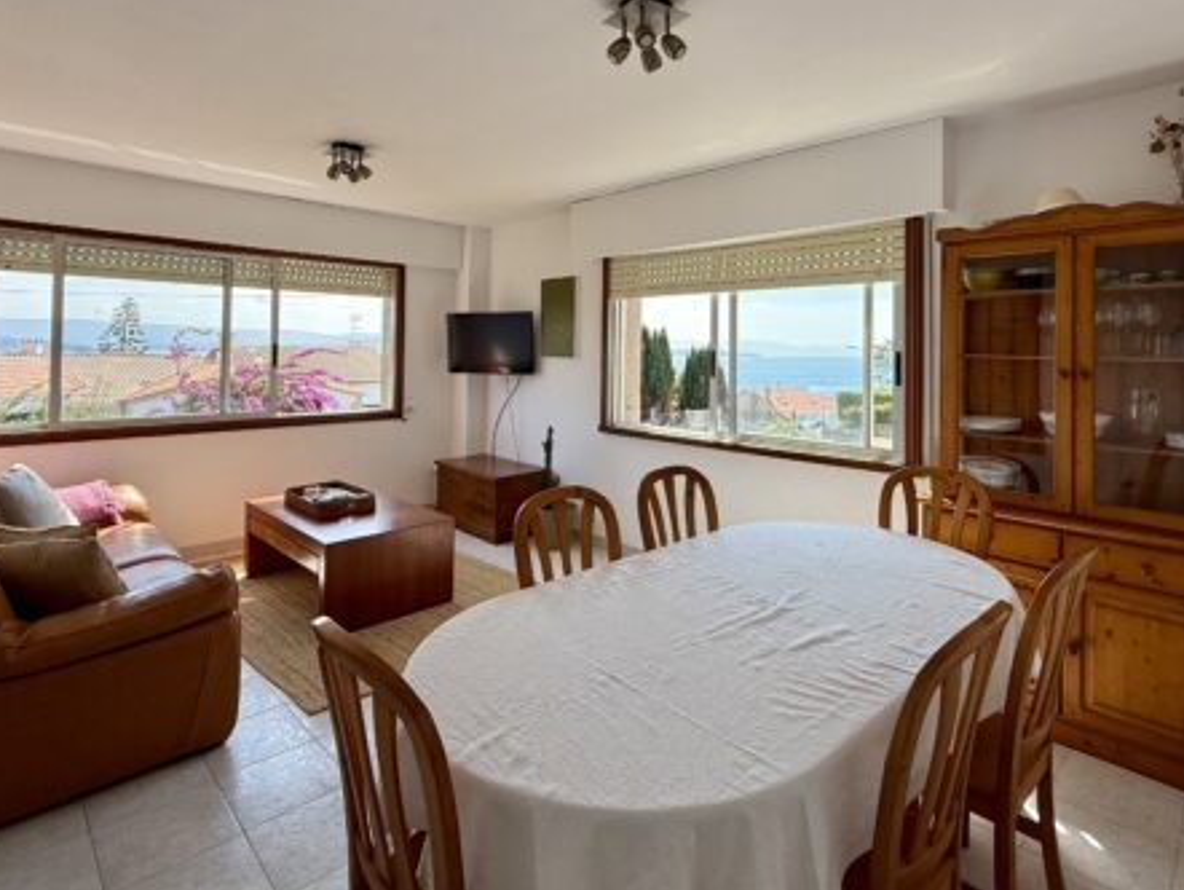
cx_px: 616
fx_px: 650
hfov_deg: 84.6
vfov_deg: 67.7
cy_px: 335
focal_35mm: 19
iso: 50
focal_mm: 2.22
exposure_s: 1/411
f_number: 2.2
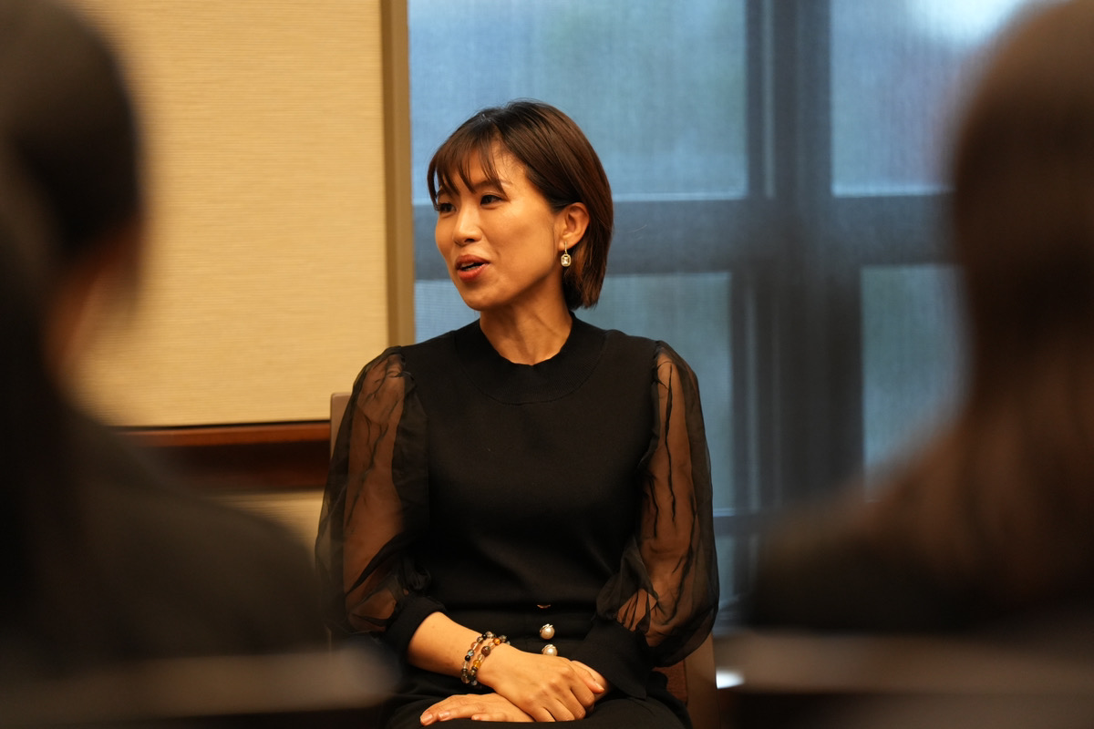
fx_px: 5257
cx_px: 547
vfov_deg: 7.9
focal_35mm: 173
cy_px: 364
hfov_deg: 11.9
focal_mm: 173
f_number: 2.8
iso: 2000
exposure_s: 1/200
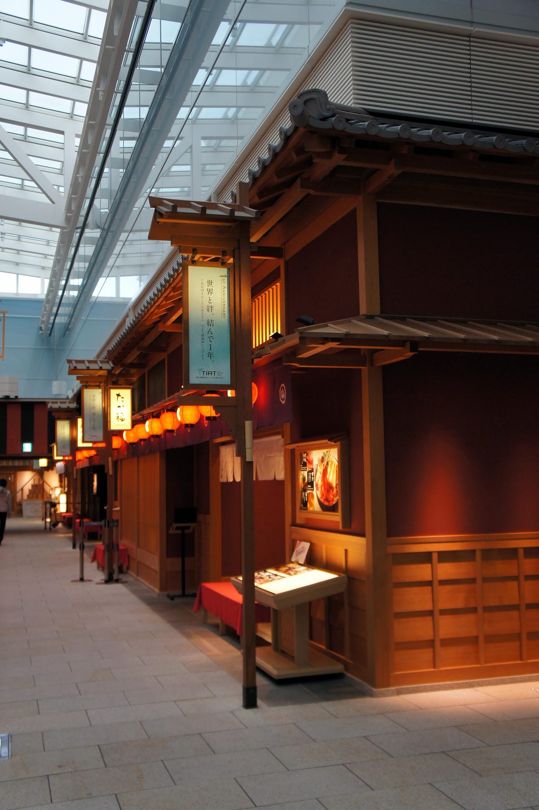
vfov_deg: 53.2
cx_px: 270
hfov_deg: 36.8
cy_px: 405
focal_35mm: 36
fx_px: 809
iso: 400
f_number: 4
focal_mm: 24
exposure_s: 1/40
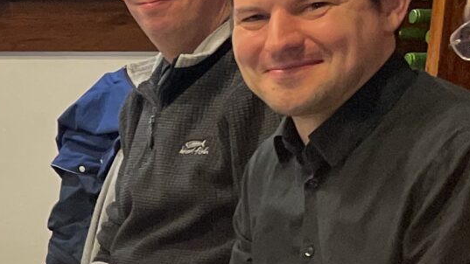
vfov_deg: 8.9
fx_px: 1682
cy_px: 323
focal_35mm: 135
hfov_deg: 14.6
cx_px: -274
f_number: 1.6
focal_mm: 4.2
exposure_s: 1/50
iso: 250
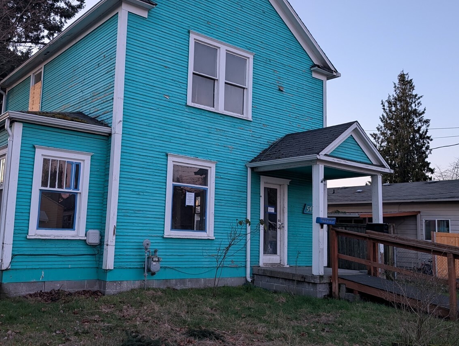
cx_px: 180
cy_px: 172
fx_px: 451
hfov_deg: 53.5
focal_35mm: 34
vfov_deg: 41.9
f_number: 1.68
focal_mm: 6.9
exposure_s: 1/43.3
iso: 46
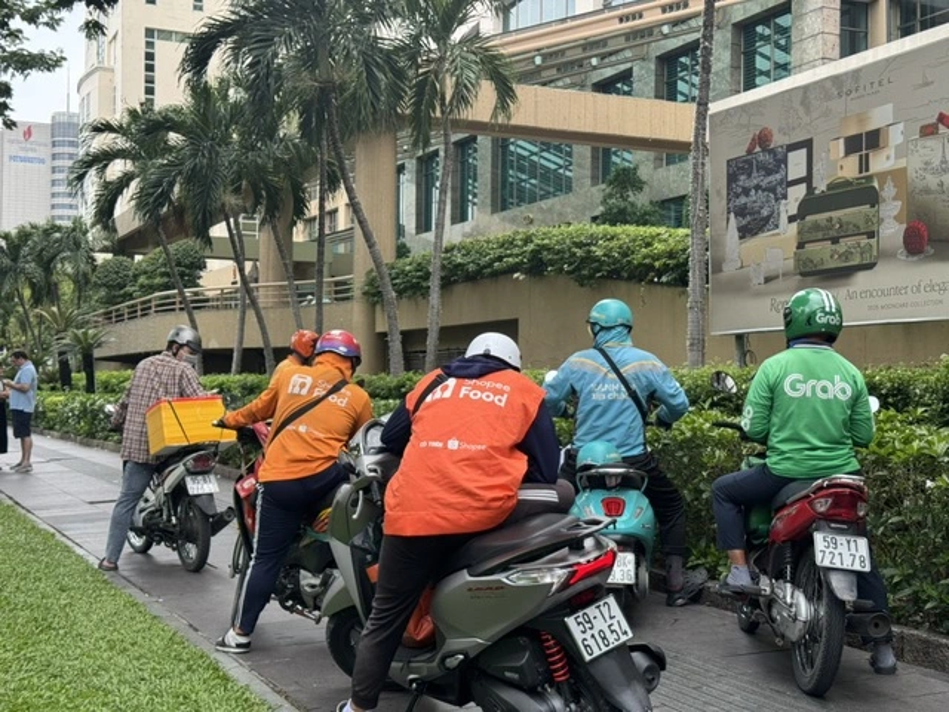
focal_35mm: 48
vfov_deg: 30.3
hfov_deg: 39.7
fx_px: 1316
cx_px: 474
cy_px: 356
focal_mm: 6.76
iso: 64
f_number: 1.78
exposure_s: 1/707
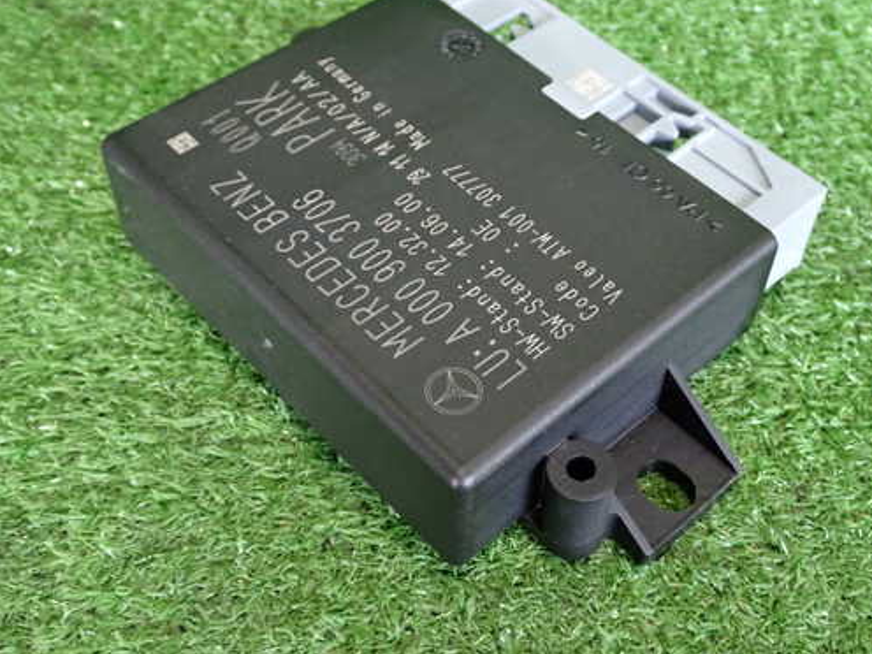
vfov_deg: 31.5
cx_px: 498
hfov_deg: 41.1
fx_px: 1159
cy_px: 304
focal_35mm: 46
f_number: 2.7
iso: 800
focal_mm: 6.83
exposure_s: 1/25
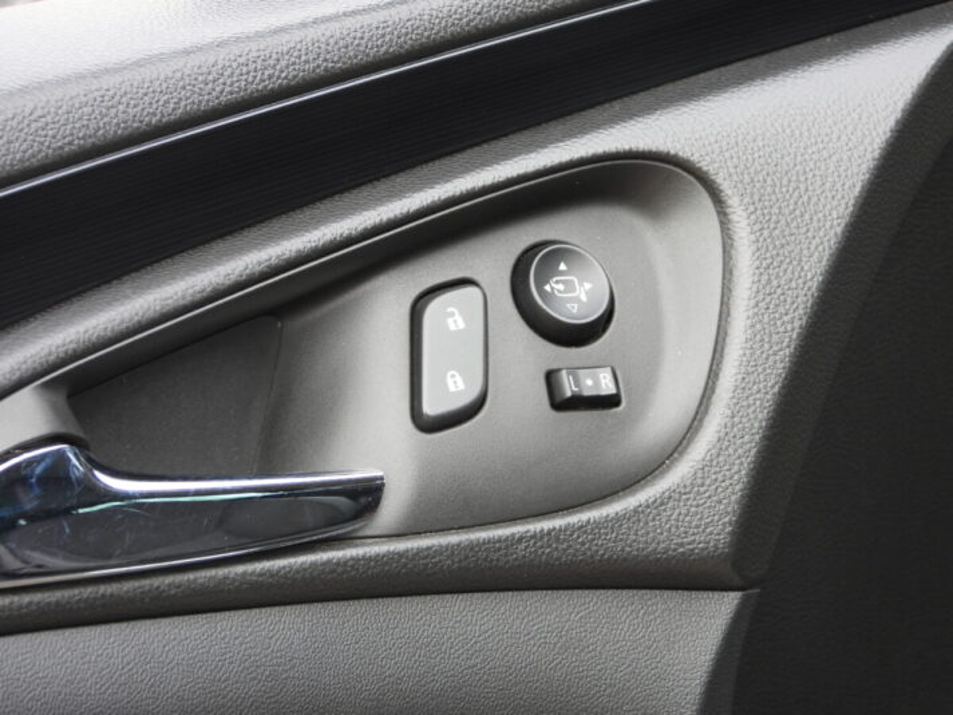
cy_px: 358
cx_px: 476
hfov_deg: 11.6
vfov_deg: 8.7
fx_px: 4680
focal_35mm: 170
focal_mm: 30.5
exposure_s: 1/60
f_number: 4
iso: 100
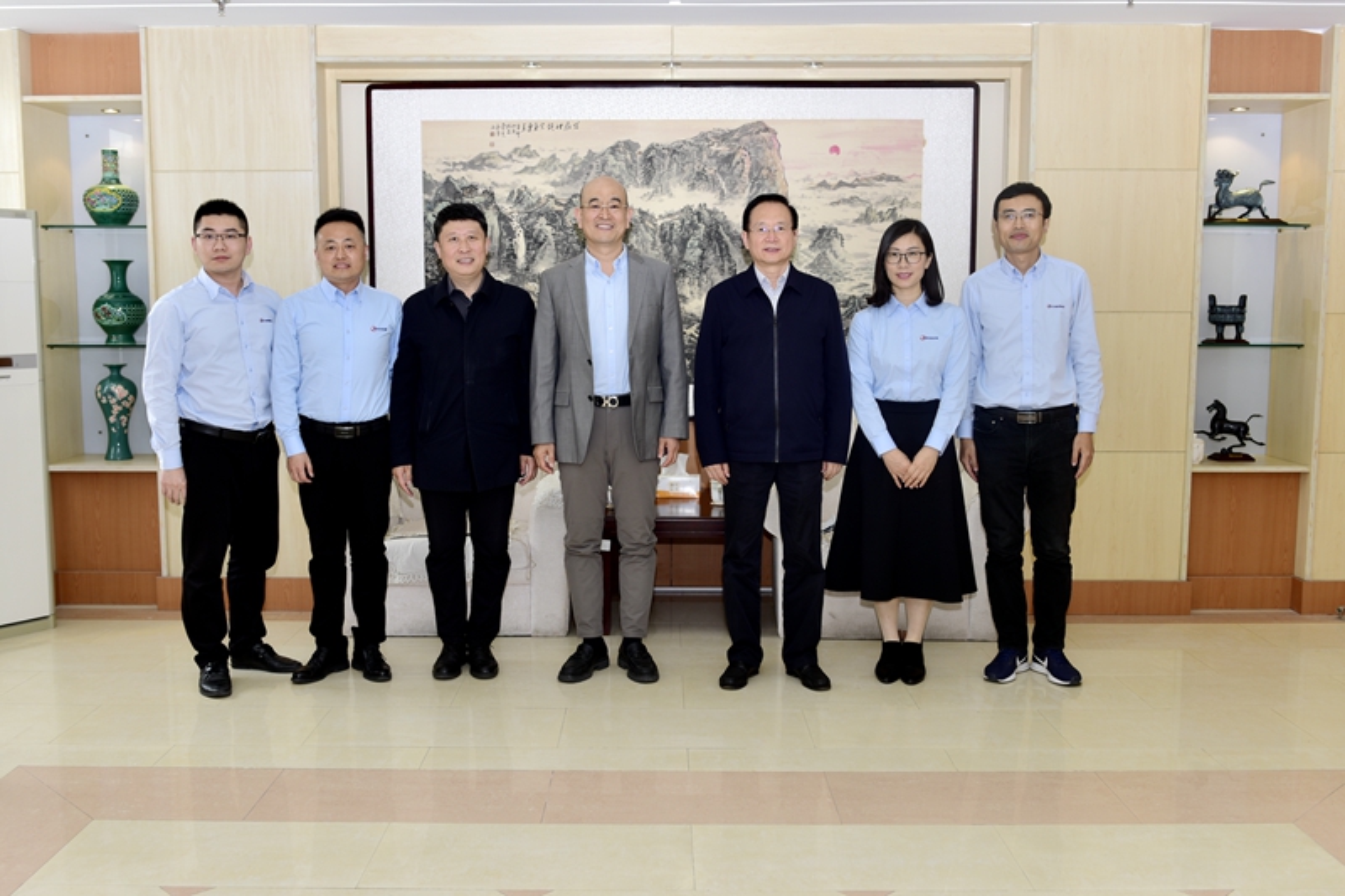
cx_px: 672
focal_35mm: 32
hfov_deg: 58.7
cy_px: 448
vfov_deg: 41.1
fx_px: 1195
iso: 100
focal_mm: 32
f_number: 4
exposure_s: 1/60
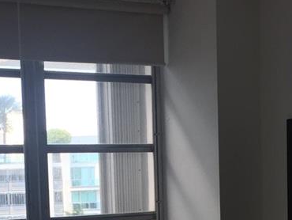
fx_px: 793
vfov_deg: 15.1
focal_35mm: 94
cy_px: 271
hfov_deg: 20.6
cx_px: 58
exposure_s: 1/60
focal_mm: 4.15
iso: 32
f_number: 2.2
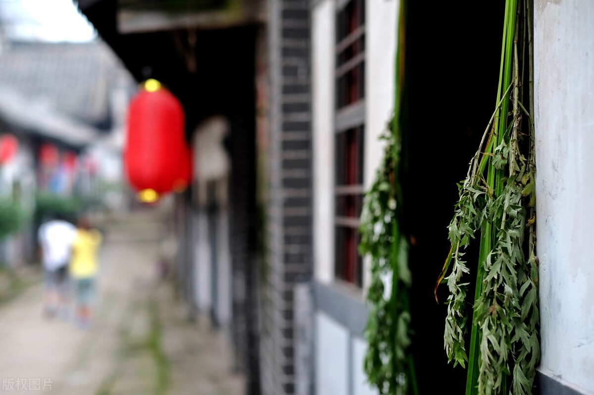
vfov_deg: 16.2
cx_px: 297
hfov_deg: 24.2
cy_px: 198
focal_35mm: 84
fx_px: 1385
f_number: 2
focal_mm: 56
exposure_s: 1/1400
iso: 200
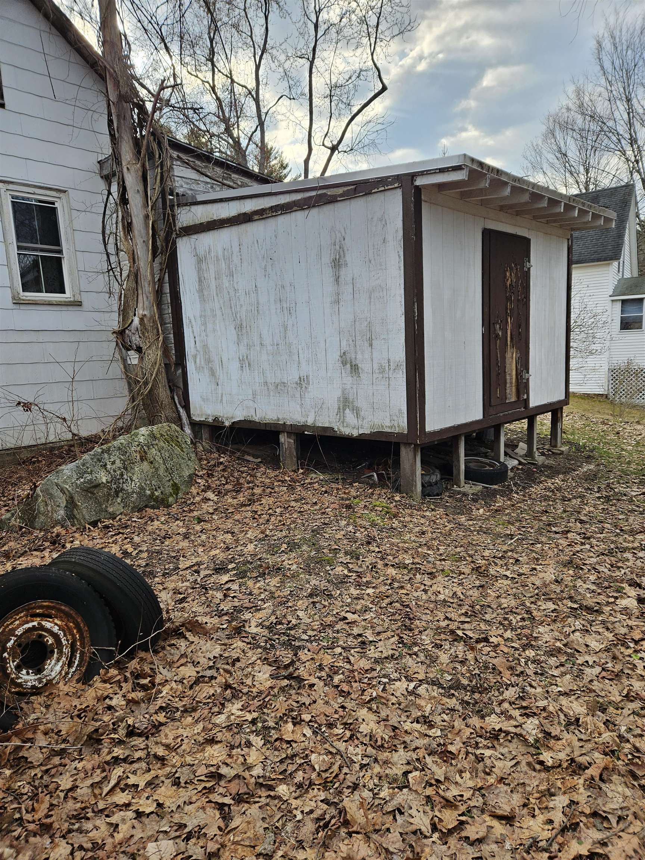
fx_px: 571
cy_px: 430
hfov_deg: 58.9
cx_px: 322
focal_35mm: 23
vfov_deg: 73.9
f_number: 1.8
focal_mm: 5.4
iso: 25
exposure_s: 1/526
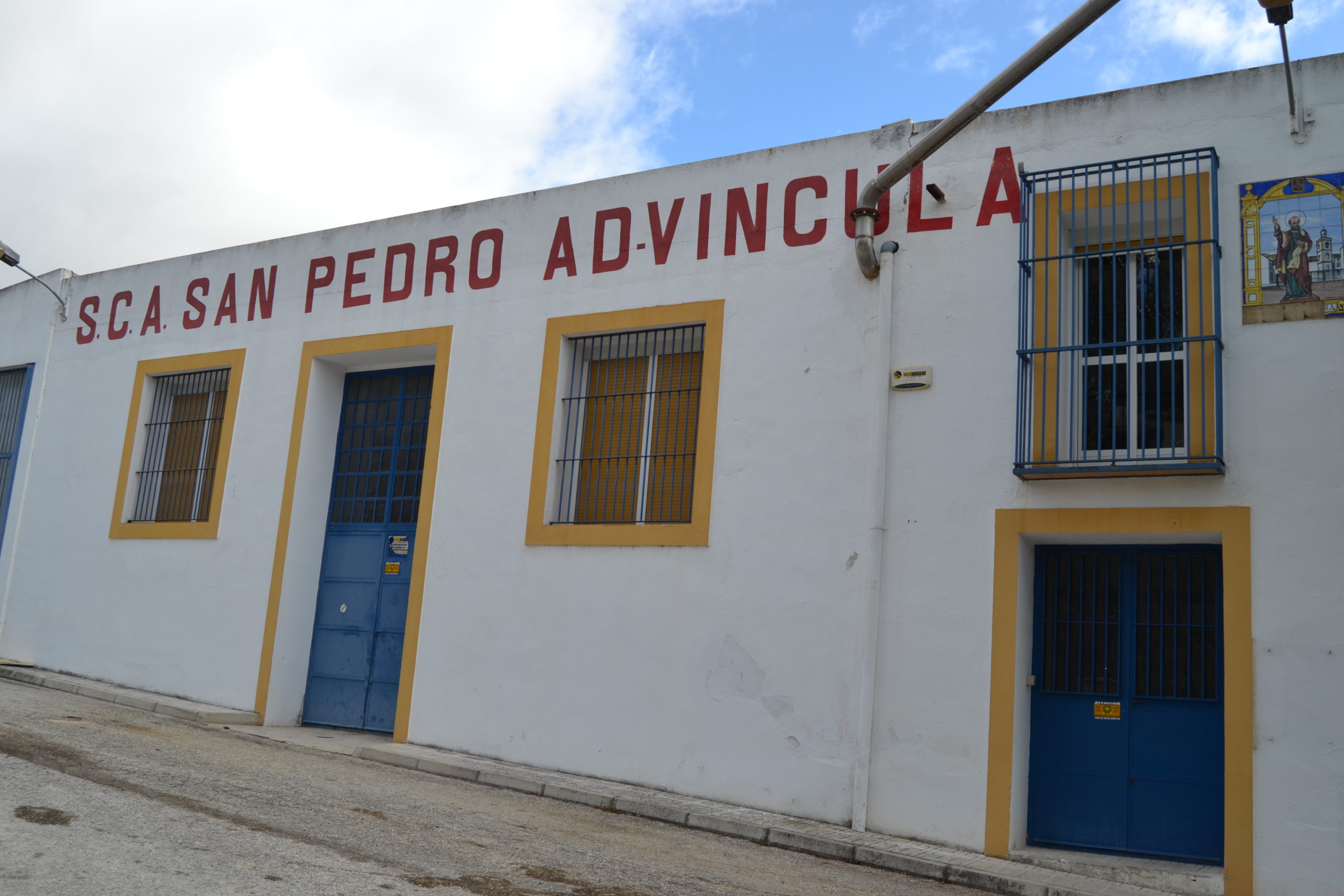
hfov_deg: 57.2
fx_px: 1232
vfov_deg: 40.0
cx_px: 672
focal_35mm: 33
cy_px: 448
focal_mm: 22
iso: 100
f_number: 8
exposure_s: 1/250
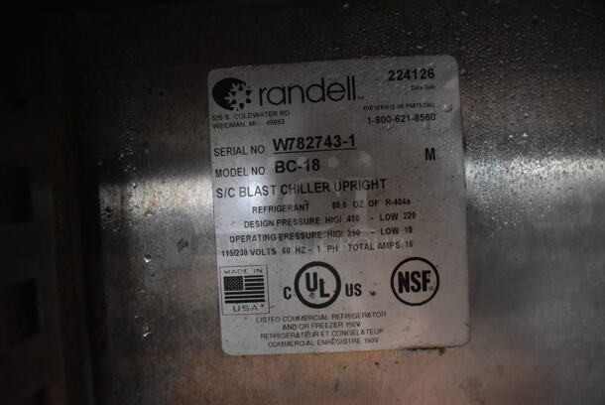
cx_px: 302
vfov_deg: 48.0
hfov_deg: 67.3
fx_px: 454
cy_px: 202
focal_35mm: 27
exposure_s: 1/40
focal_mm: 18
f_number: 3.5
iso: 3200
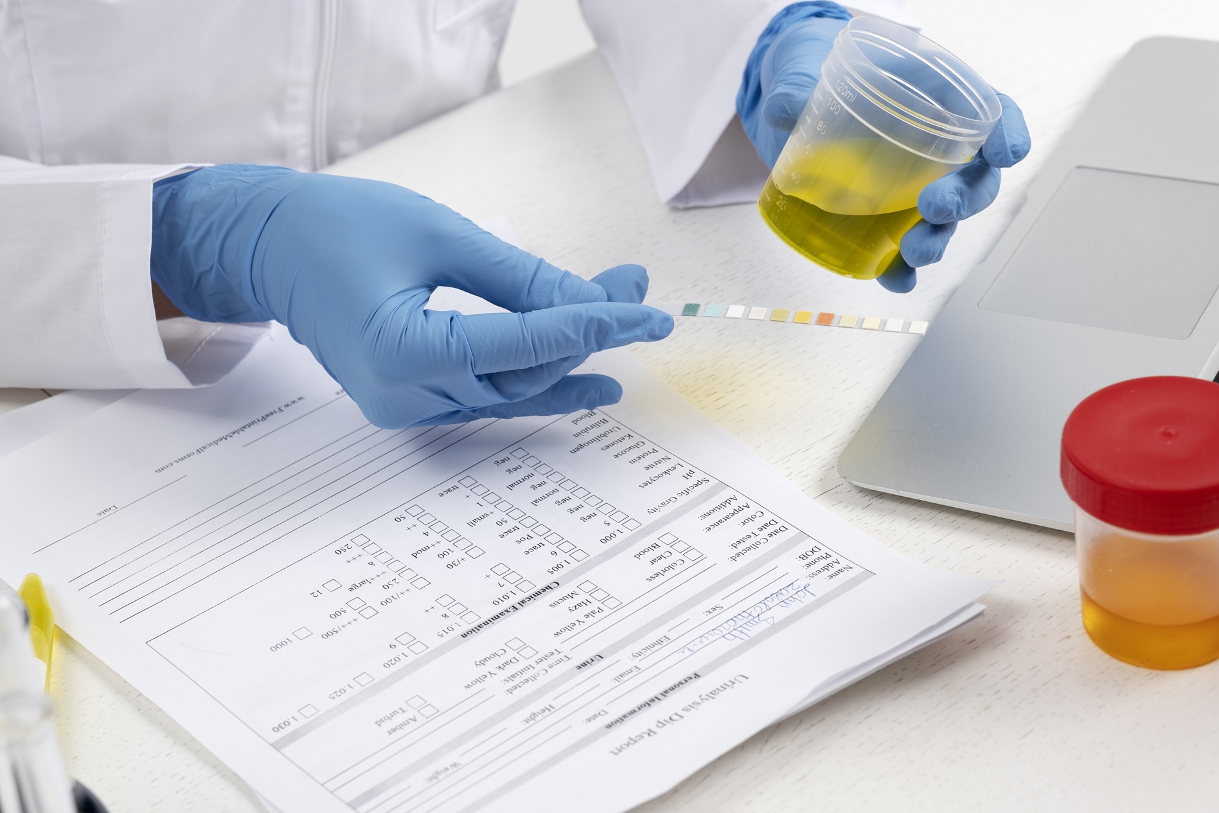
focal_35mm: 84
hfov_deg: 24.2
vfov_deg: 16.3
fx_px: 2844
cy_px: 404
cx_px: 613
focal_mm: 55
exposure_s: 1/125
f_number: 6.4
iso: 160
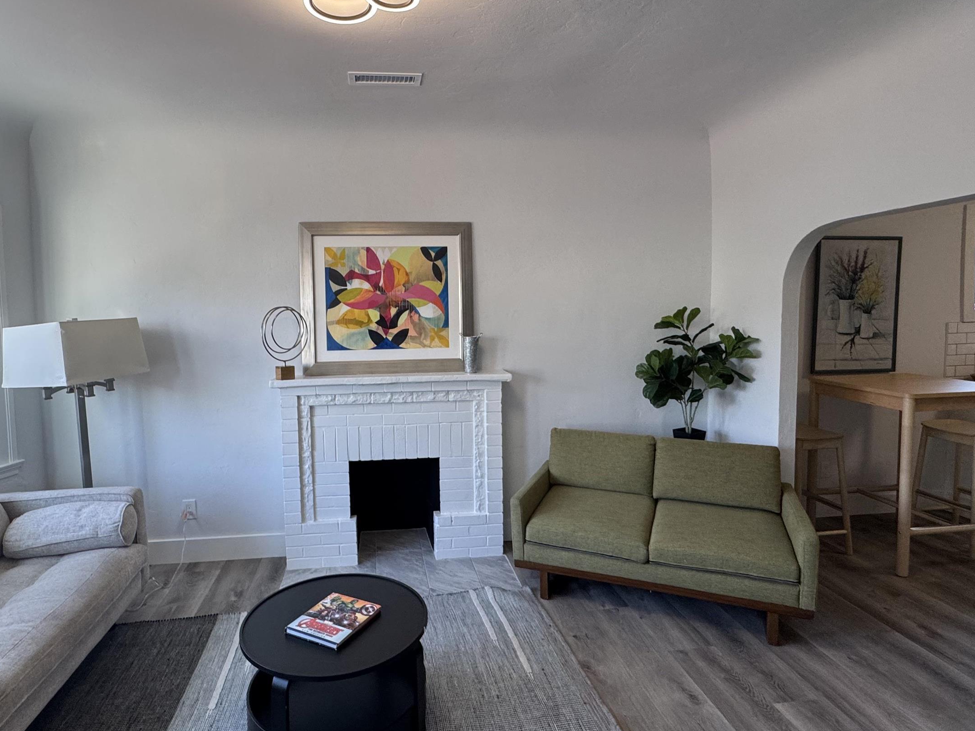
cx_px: 434
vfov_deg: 65.9
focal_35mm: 20
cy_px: 343
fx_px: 563
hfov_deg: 81.4
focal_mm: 2.22
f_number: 2.2
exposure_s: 1/120
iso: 160
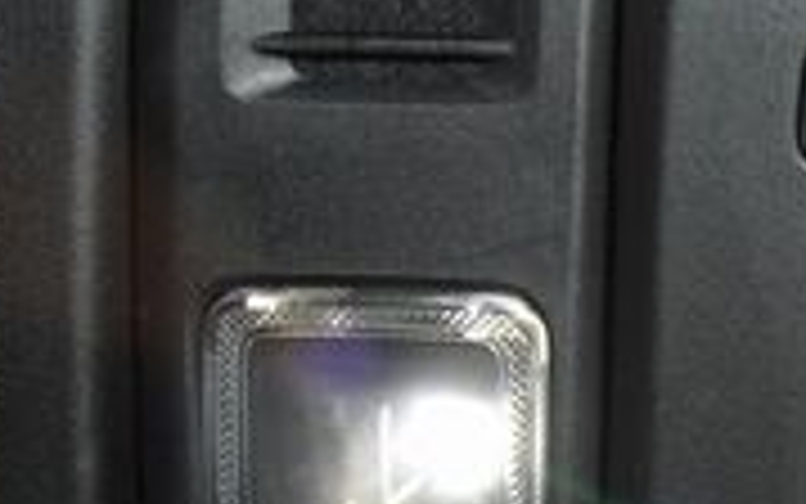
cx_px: 1085
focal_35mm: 137
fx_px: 3006
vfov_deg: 9.3
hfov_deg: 14.5
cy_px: 776
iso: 640
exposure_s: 1/60
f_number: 3.8
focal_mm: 25
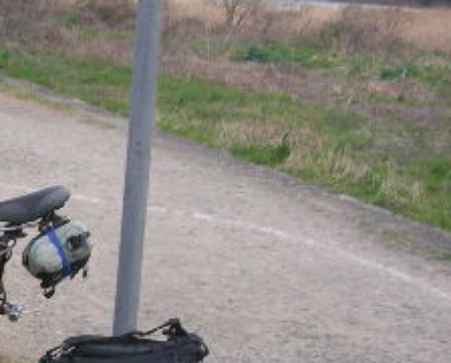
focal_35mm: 103
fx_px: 1377
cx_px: -105
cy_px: 260
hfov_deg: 17.6
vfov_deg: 14.9
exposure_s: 1/30
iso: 100
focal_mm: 5.7
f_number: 2.8
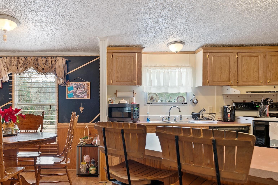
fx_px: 239
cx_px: 108
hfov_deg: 59.7
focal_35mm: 31
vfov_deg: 42.2
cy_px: 105
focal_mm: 24
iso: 400
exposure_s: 2
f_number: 6.3
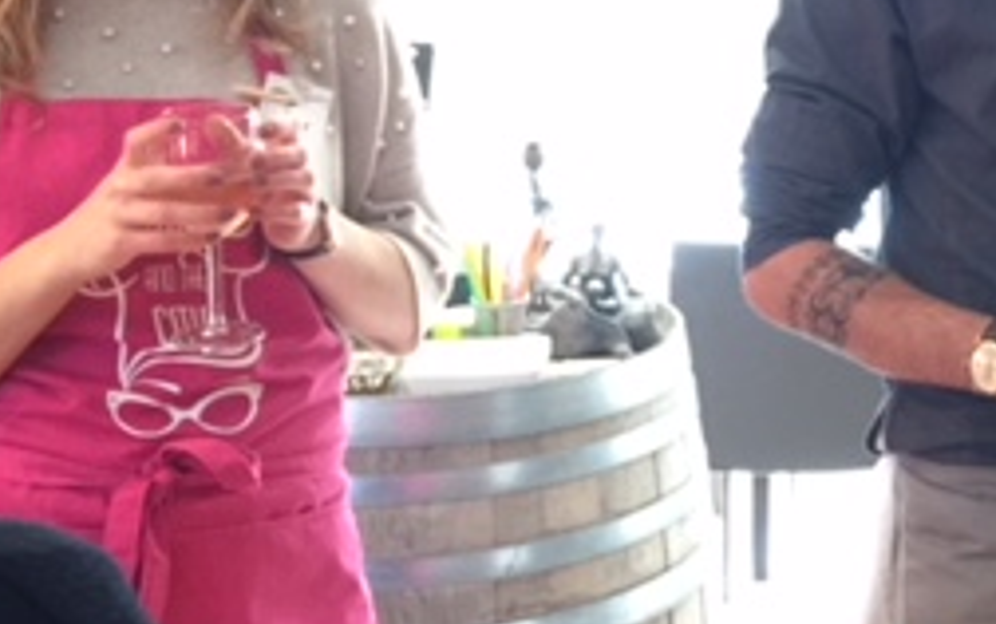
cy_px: -87
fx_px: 2119
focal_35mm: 78
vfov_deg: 16.2
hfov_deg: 24.3
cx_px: 1162
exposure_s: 1/10
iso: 100
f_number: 2.2
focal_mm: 4.15
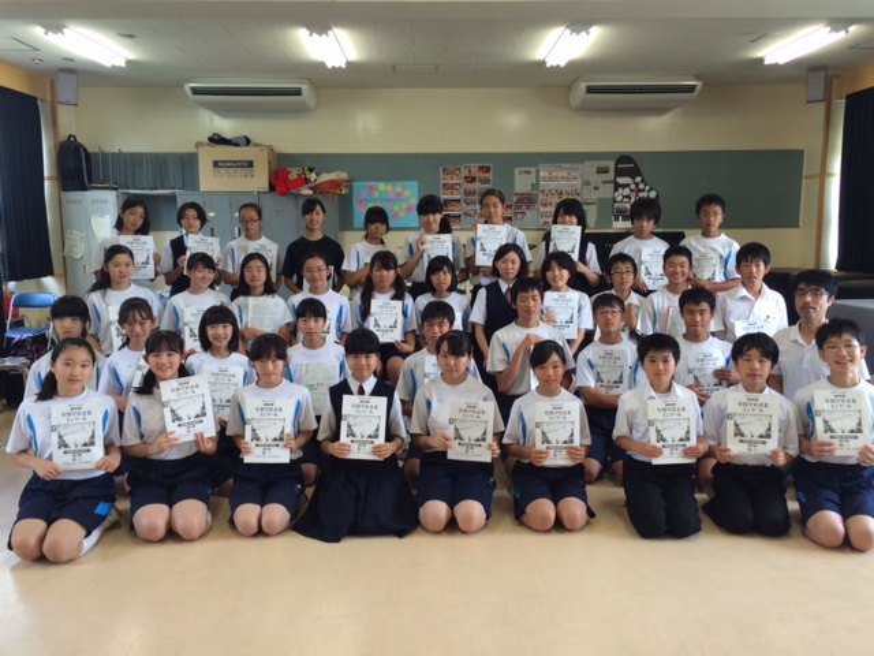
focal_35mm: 29
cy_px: 328
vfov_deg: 48.2
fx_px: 732
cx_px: 437
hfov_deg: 61.7
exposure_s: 1/60
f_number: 2.2
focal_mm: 4.15
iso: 50
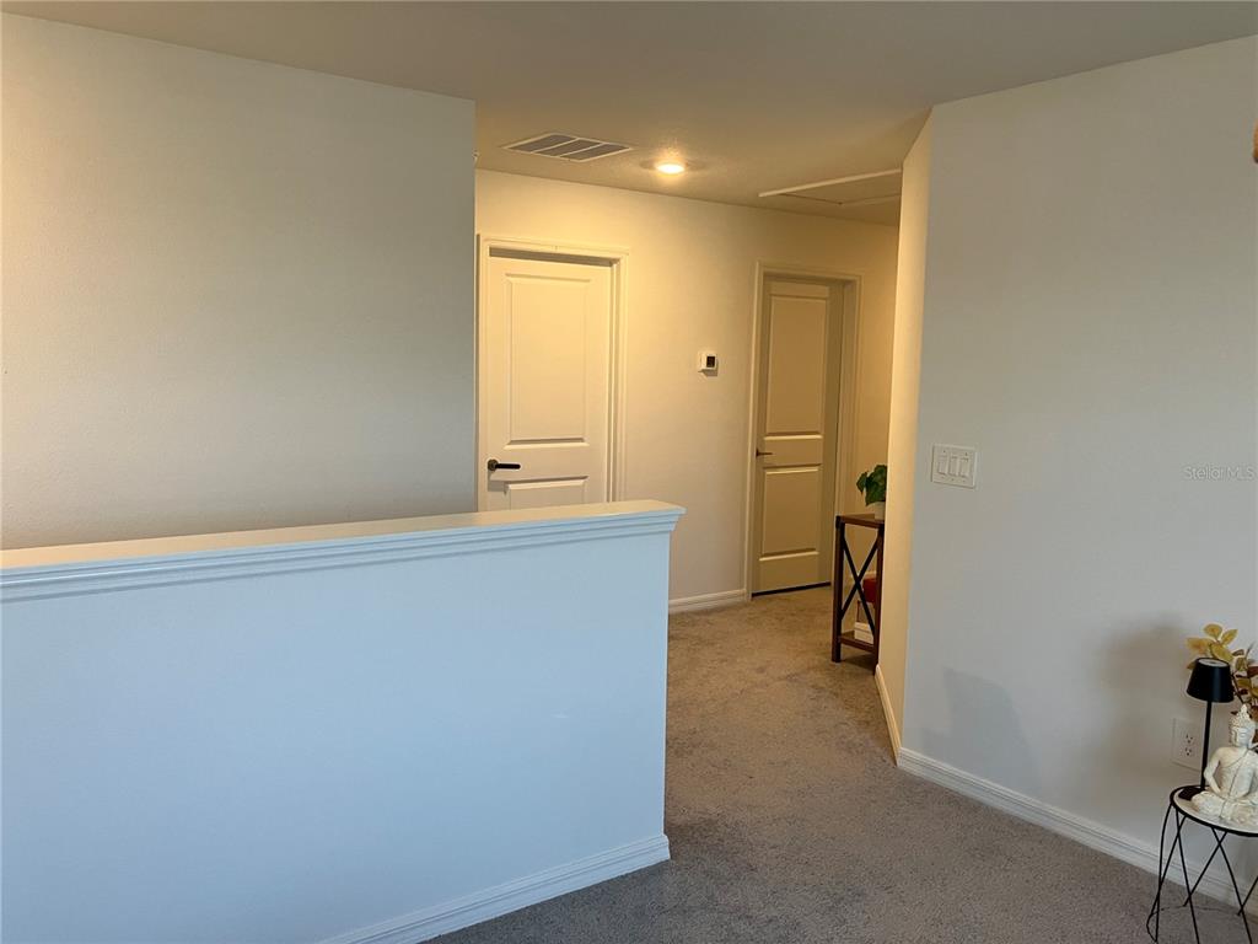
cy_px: 472
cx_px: 629
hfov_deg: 63.4
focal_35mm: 28
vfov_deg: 49.7
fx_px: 1018
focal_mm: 3.99
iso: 100
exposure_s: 1/60
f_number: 1.8
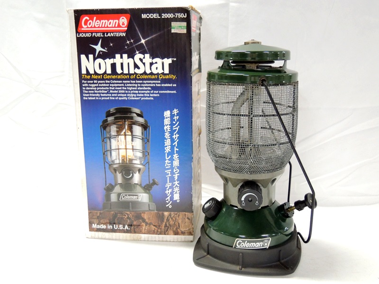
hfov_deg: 46.8
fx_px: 438
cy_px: 142
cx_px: 190
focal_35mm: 40
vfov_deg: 36.0
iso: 900
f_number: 2.6
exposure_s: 1/30
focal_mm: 7.2
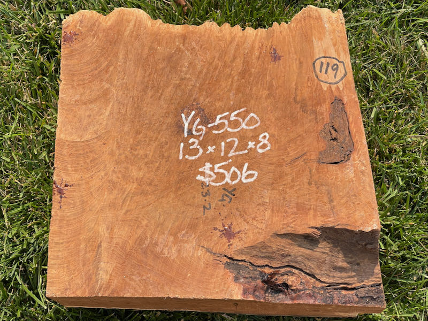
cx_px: 214
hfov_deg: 30.3
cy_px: 160
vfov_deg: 22.9
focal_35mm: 64
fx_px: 791
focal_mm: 7.5
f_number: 2.2
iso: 20
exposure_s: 1/430
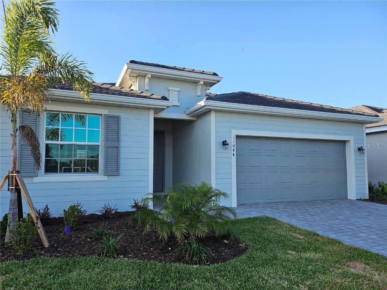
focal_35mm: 24
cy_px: 145
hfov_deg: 71.6
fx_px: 268
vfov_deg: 56.8
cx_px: 194
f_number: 1.8
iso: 50
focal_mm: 5
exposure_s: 1/934
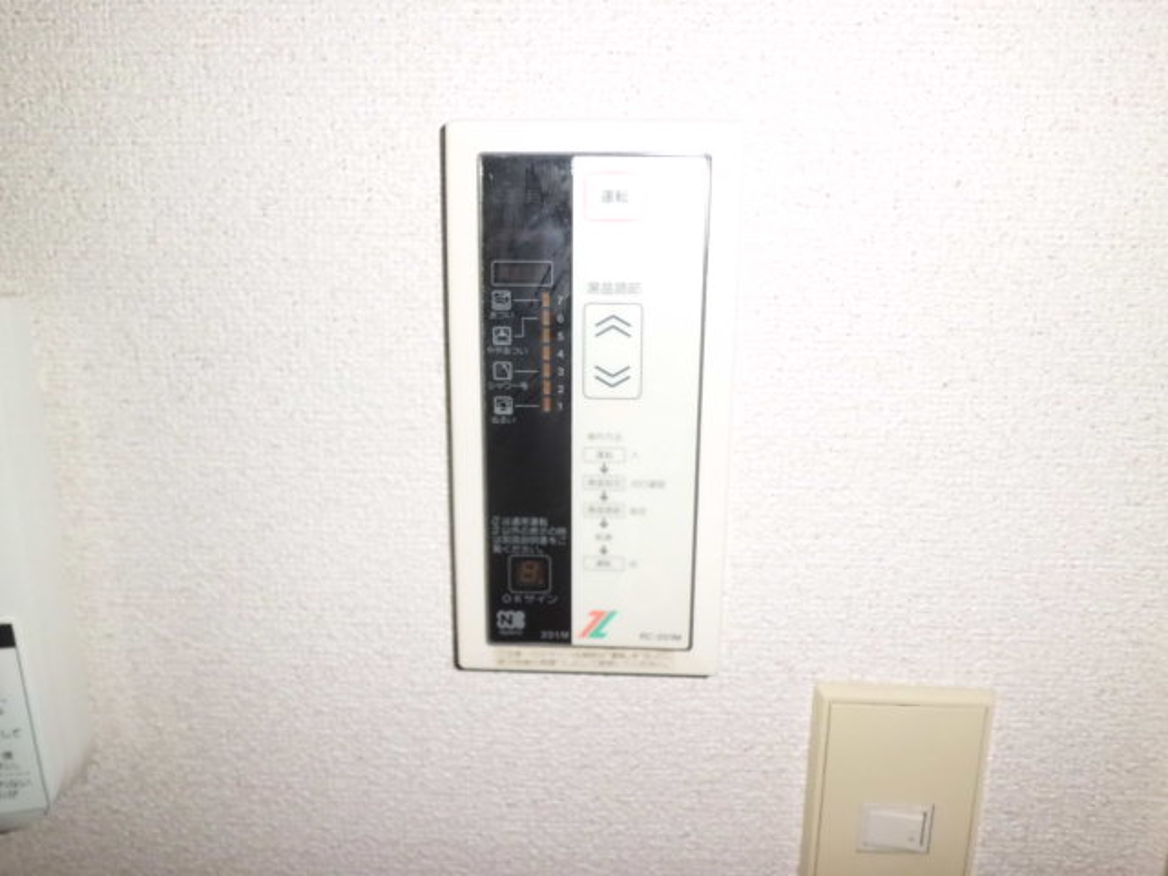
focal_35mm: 26
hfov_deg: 67.3
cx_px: 584
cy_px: 438
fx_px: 877
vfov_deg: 53.1
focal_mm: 4.7
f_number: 2.8
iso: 64
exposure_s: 1/60
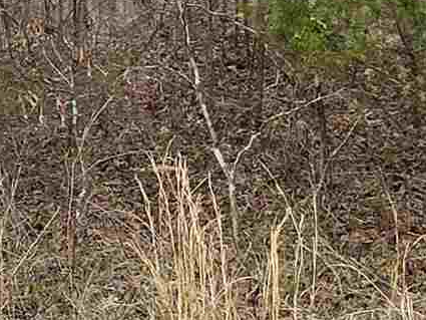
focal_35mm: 94
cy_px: 2
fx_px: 1157
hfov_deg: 20.7
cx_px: 108
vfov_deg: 15.5
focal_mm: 2.2
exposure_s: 1/412
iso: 40
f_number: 1.9
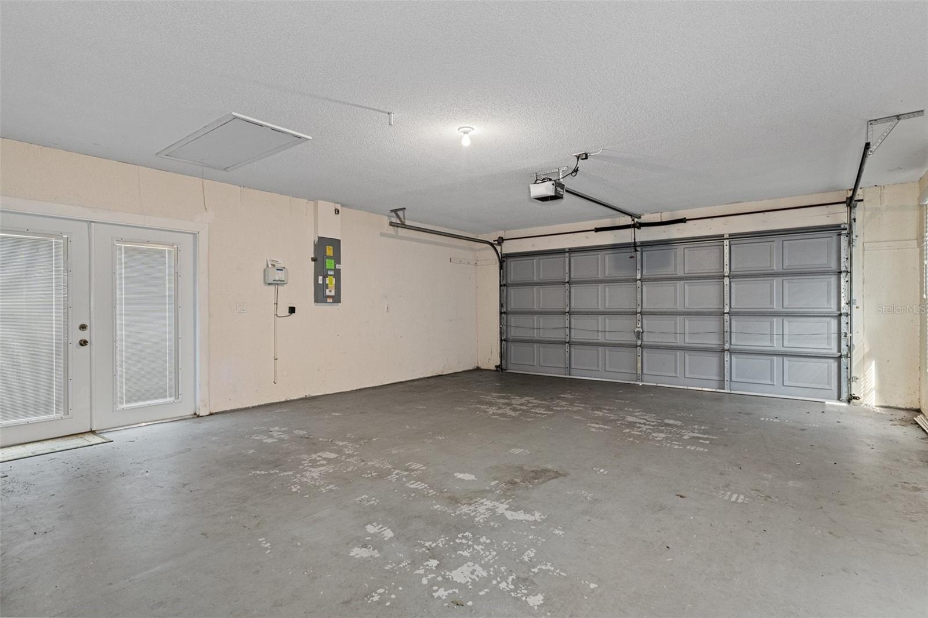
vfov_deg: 67.4
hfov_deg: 90.0
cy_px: 309
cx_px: 464
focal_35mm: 18
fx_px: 464
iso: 320
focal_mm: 12
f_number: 8
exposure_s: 2
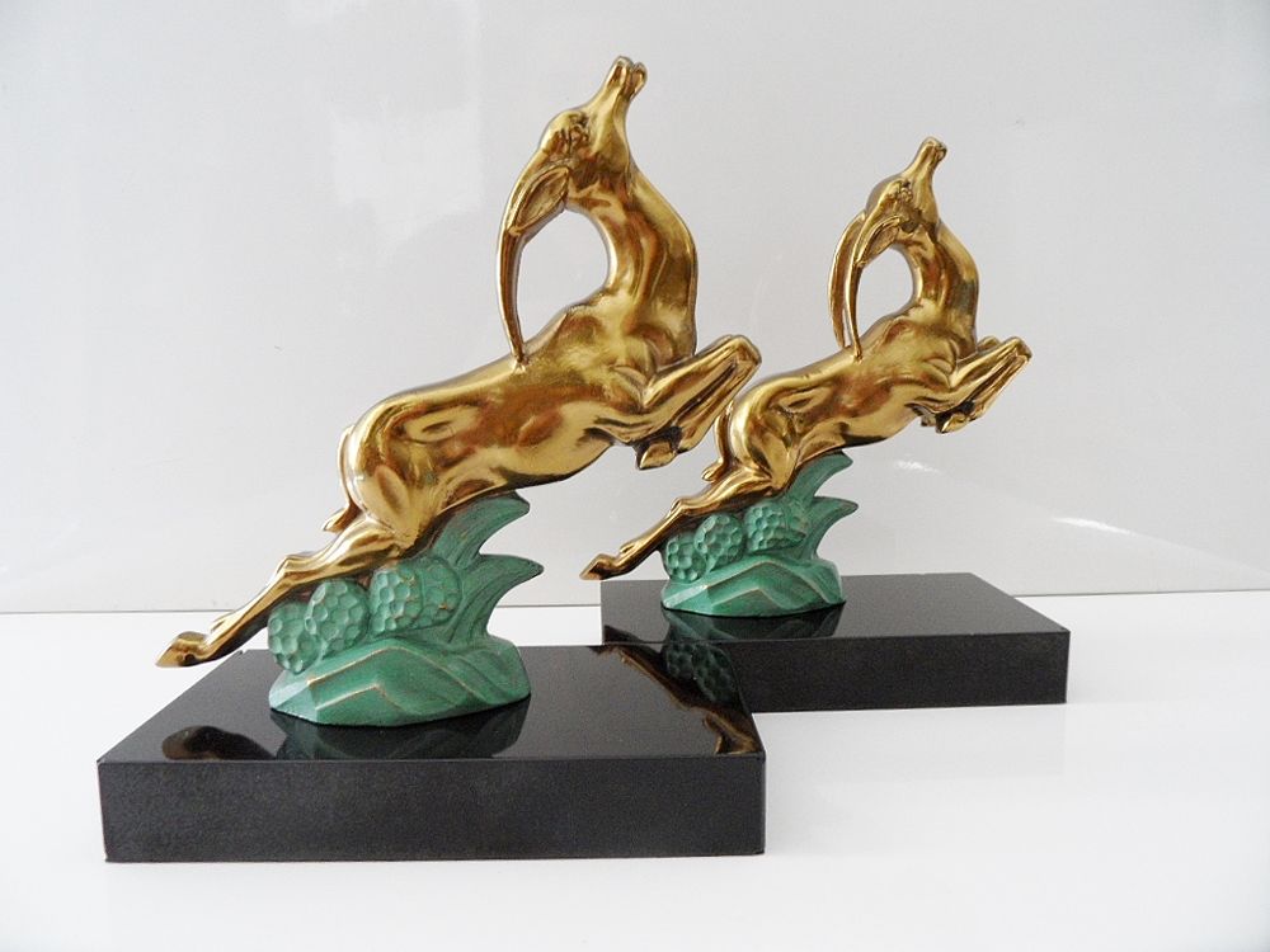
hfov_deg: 71.6
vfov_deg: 56.8
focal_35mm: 24
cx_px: 635
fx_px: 881
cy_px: 476
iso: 120
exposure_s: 1/30
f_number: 3.2
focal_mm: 3.9
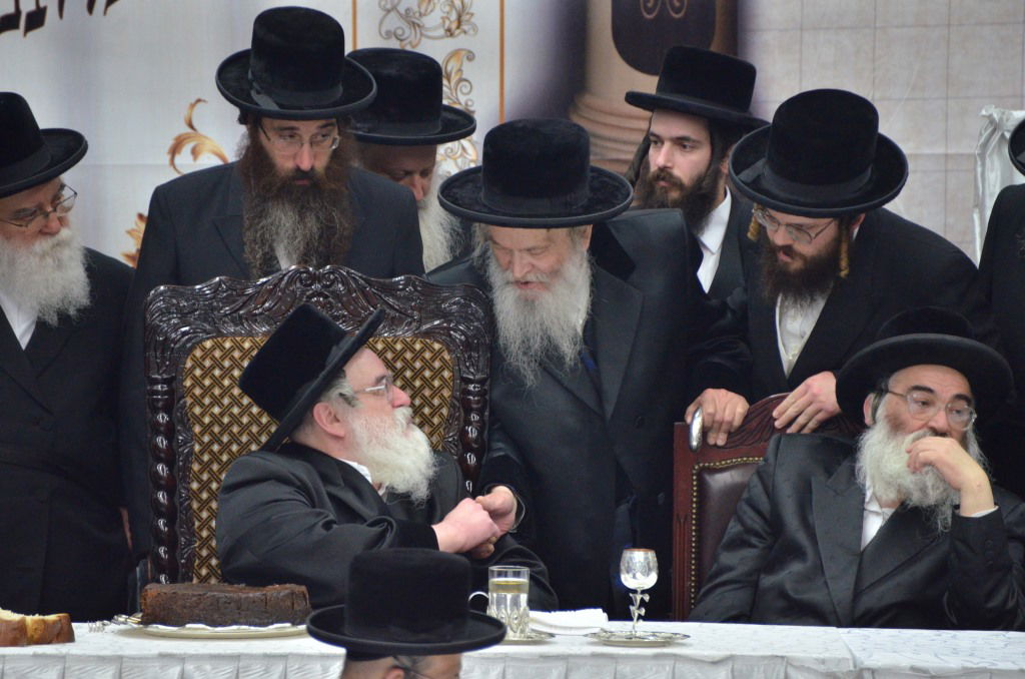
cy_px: 340
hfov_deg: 5.3
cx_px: 512
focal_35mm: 390
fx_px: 11080
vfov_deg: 3.5
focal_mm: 260
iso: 1600
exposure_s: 1/125
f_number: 5.6
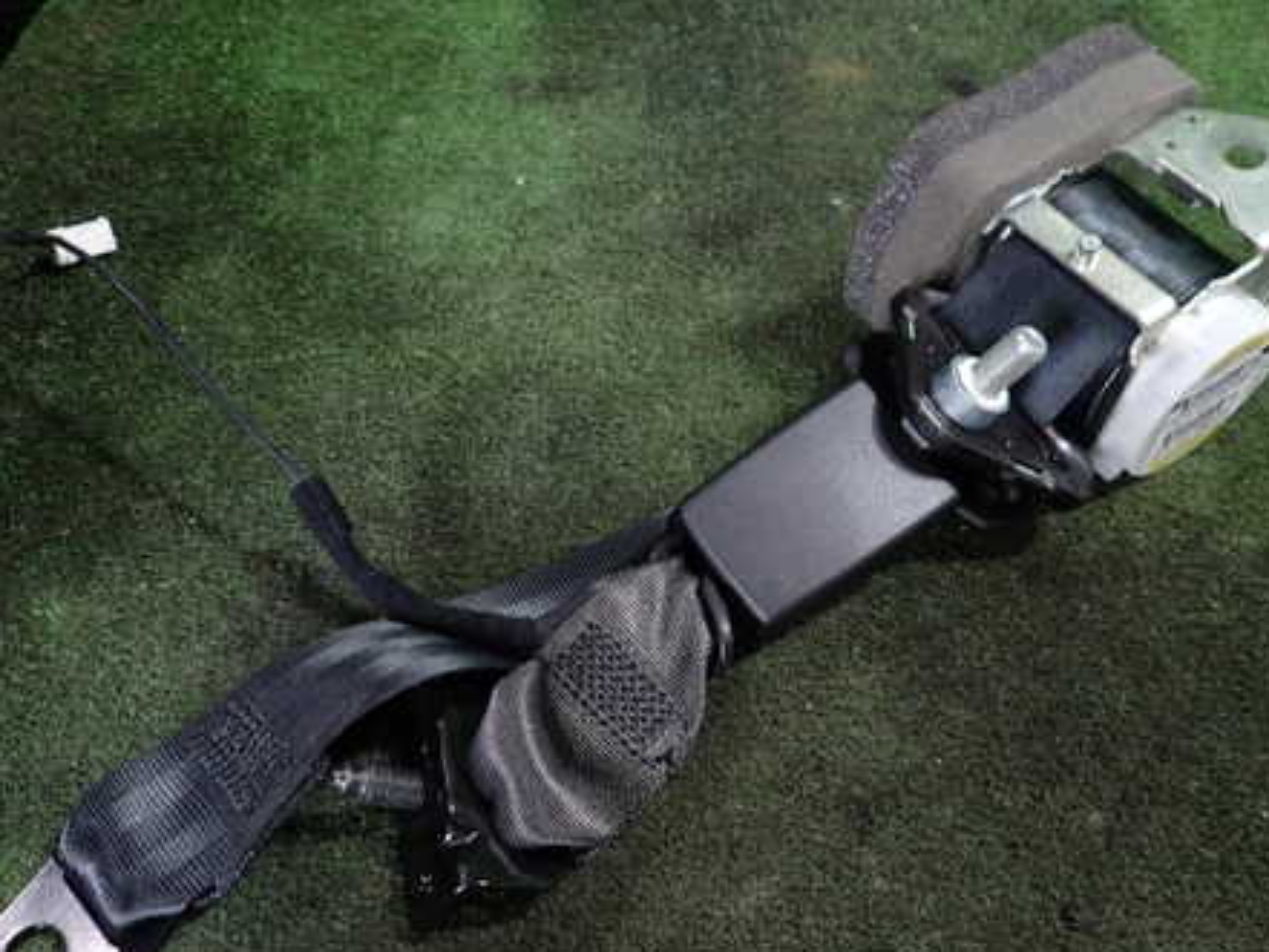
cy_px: 509
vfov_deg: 41.8
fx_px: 1247
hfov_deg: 53.7
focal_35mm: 34
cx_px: 538
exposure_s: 1/40
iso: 200
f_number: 2
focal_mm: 4.5
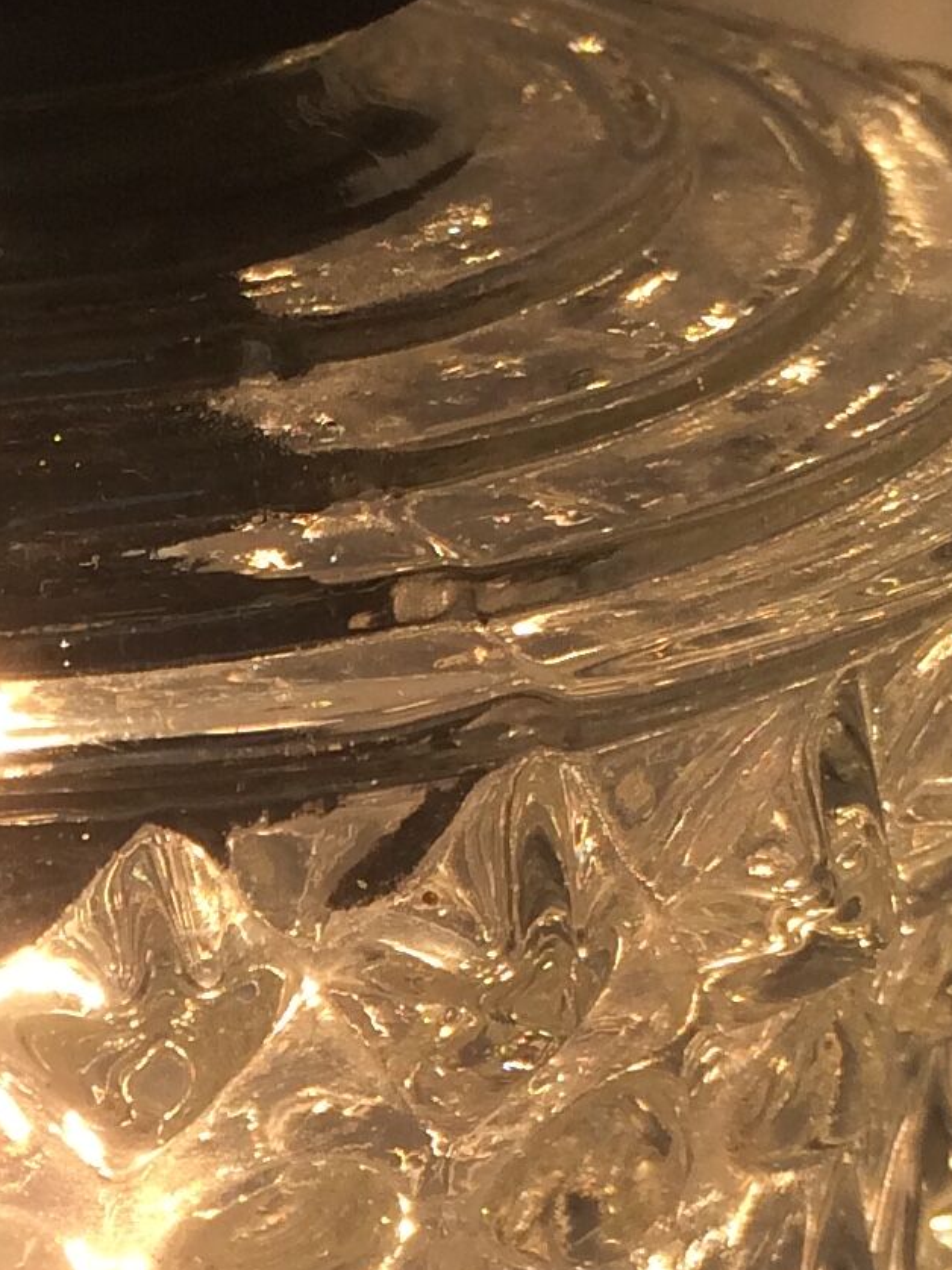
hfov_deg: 12.8
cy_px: 1253
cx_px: -115
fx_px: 4146
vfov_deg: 17.1
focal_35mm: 113
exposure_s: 1/733
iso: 32
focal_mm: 4.15
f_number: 2.2
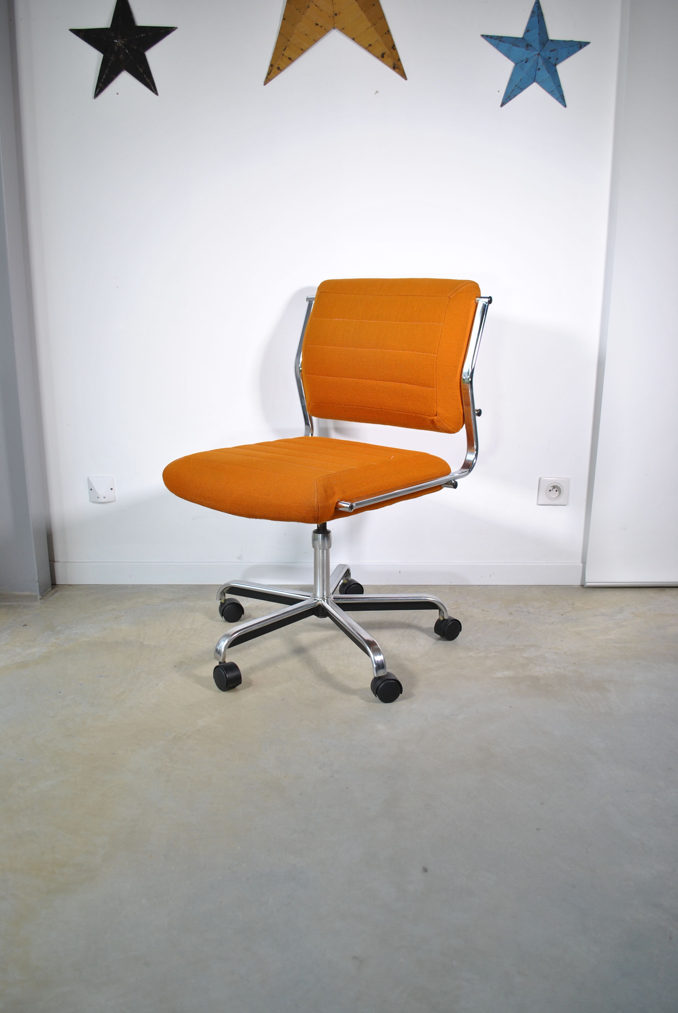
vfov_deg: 67.3
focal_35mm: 27
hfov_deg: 48.0
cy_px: 506
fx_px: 761
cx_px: 339
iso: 200
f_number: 4
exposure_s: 1/40
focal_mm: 18
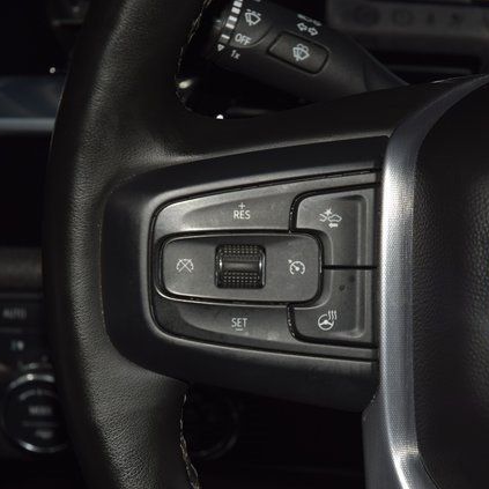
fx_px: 2158
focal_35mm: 135
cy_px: 246
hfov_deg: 12.9
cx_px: 277
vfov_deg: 12.9
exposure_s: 1/125
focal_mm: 70
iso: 100
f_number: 8
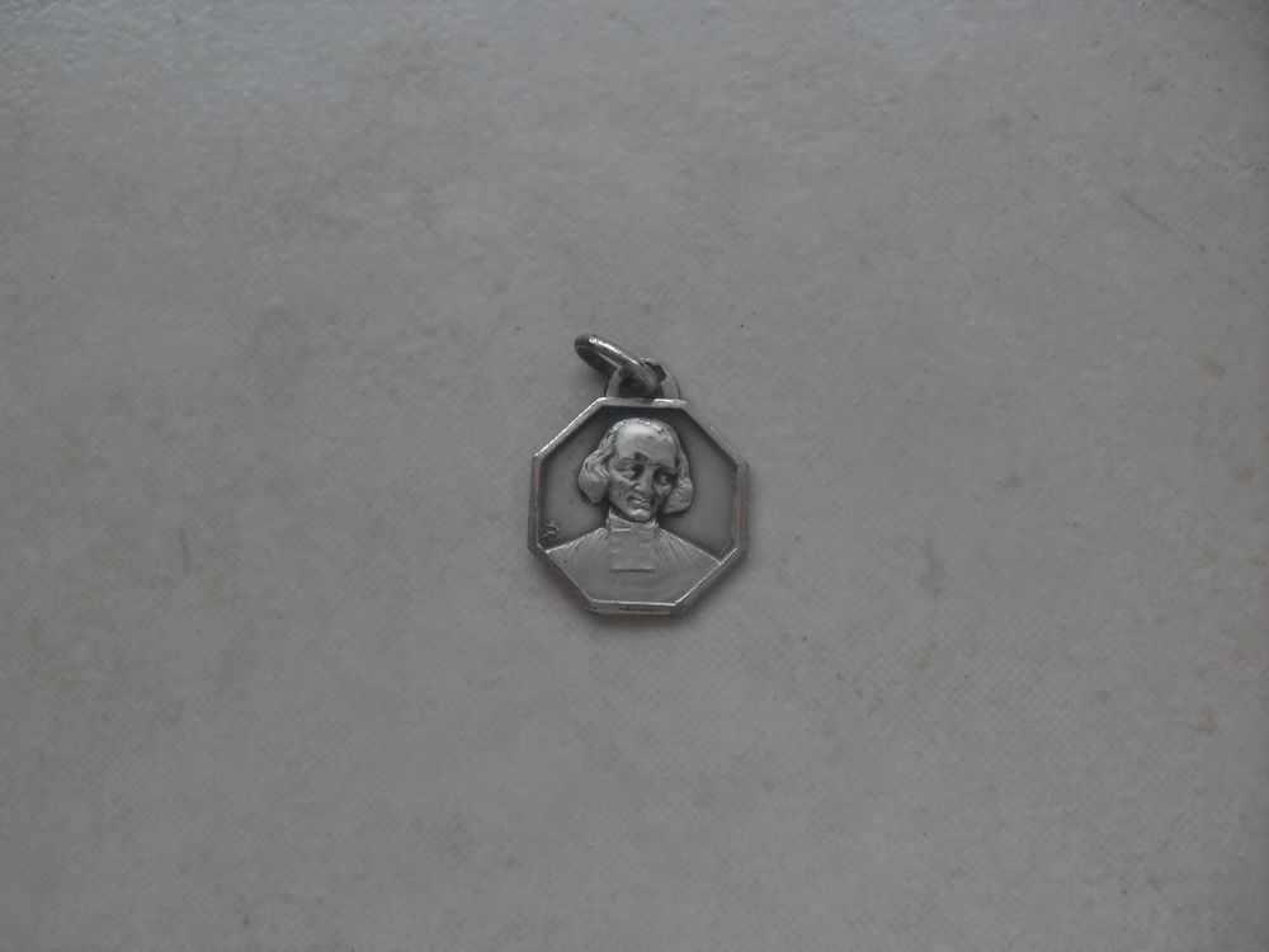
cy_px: 476
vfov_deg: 38.7
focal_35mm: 37
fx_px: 1356
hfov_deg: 50.1
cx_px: 634
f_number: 2.8
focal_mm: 6.3
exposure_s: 1/180
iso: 80
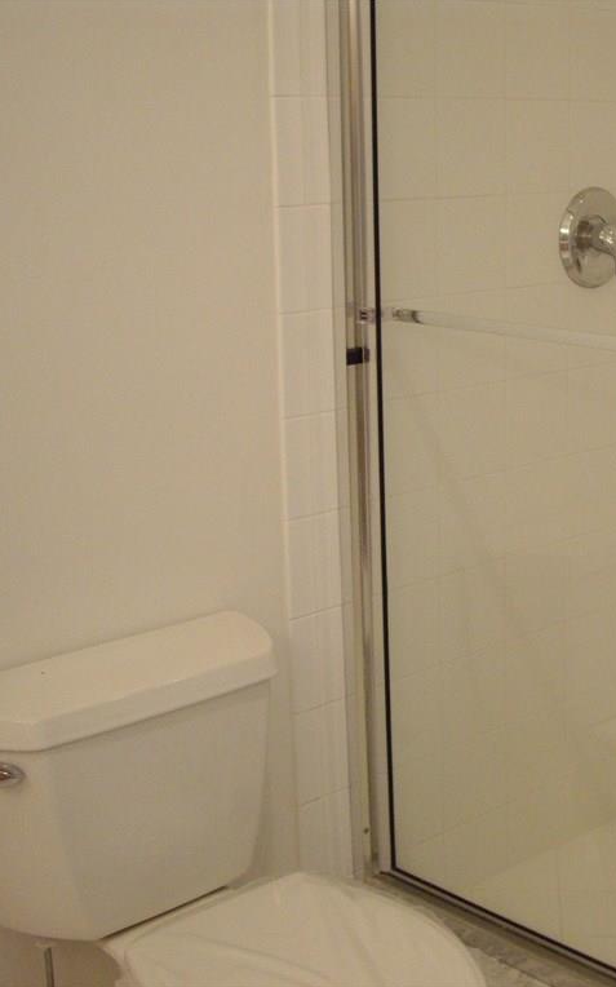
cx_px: 610
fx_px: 1452
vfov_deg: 37.5
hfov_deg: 23.0
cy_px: 494
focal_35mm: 54
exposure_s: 1/50
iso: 400
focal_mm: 7.9
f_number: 2.8
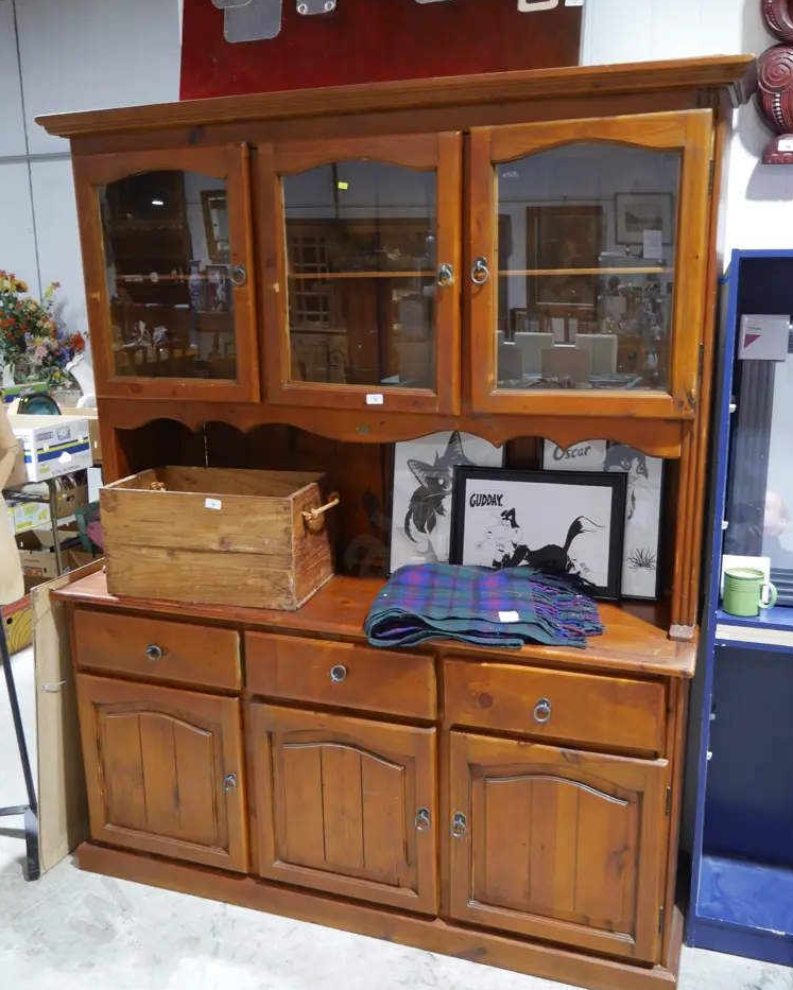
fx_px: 880
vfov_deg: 58.7
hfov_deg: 48.5
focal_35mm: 30
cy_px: 507
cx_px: 407
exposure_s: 1/60
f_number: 3.5
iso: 1000
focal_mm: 14
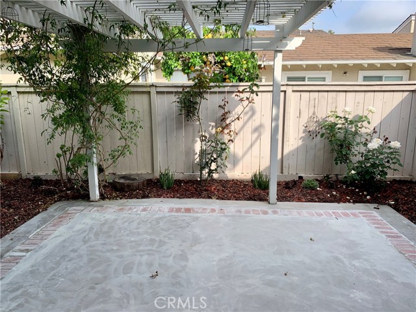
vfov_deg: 53.1
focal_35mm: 26
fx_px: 312
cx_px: 208
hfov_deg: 67.3
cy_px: 156
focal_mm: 4.25
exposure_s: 1/802
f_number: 1.8
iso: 25
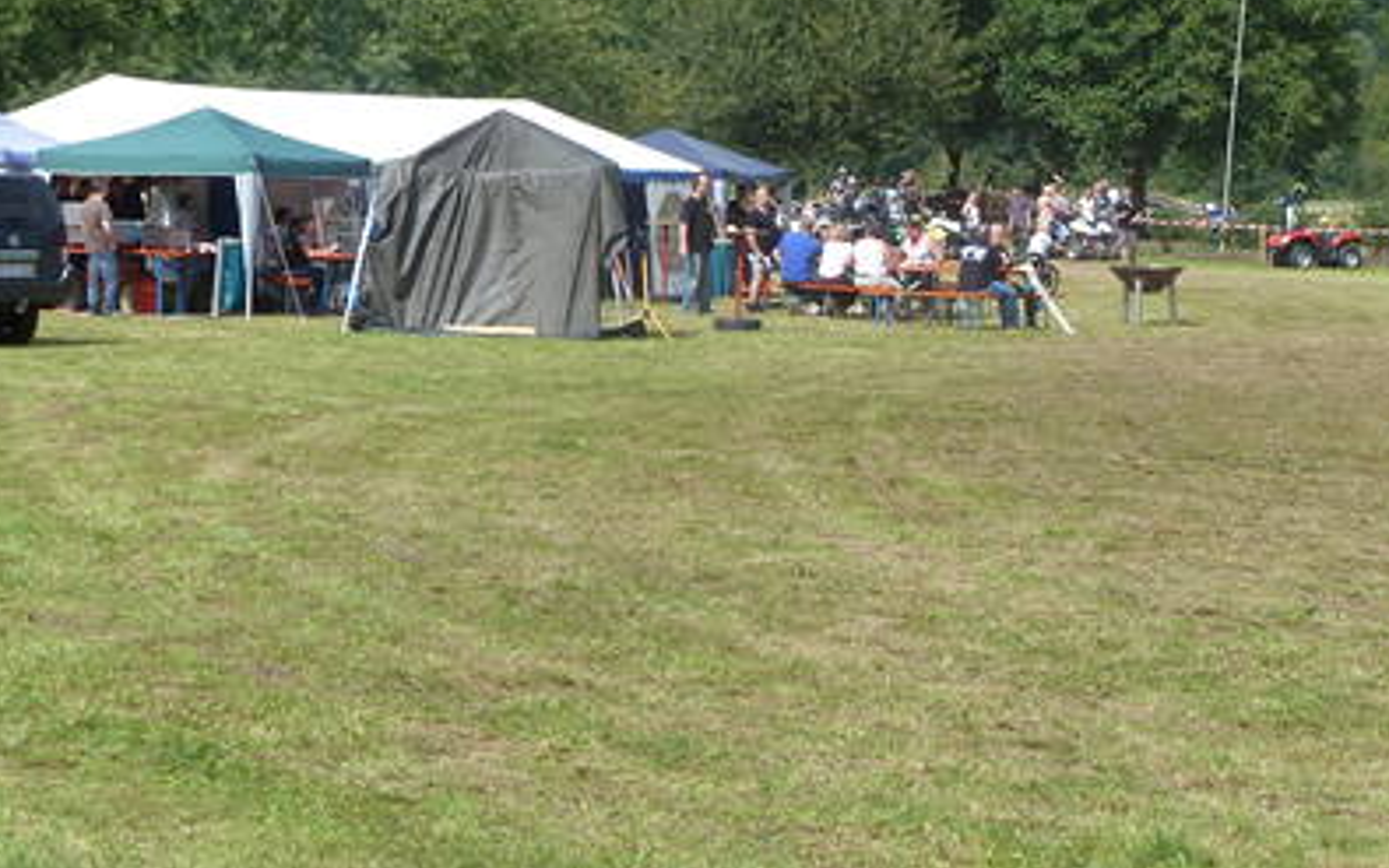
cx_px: 816
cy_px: 239
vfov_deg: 11.1
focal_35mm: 118
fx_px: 4467
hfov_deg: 17.7
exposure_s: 1/400
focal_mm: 9.1
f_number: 4.5
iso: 80
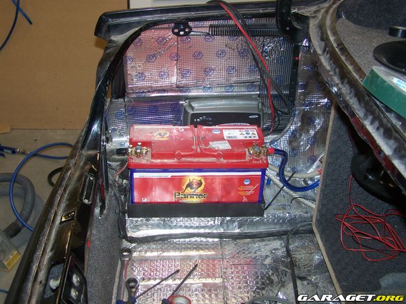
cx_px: 203
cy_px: 152
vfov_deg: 33.6
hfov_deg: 43.9
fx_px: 504
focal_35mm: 43
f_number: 2.9
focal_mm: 7.1
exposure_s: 1/60
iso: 80
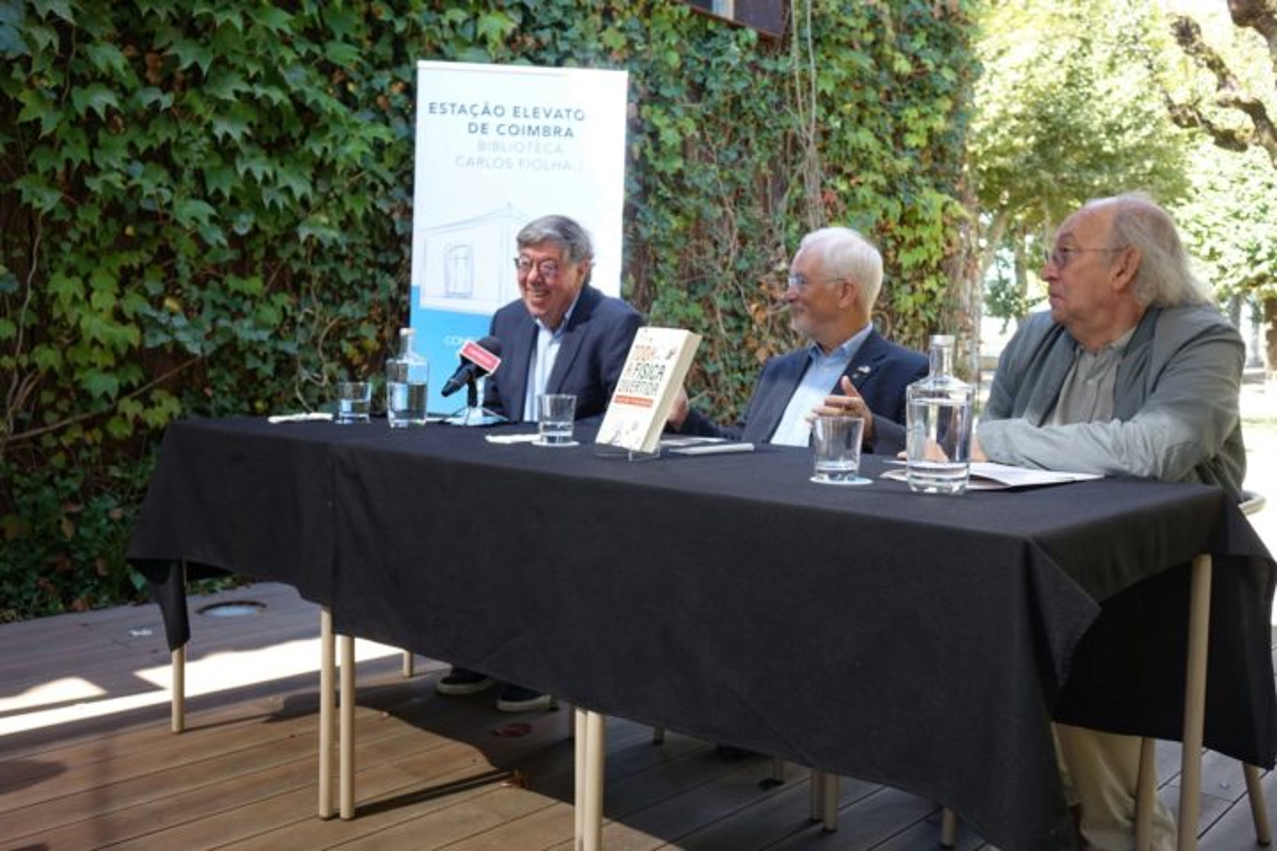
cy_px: 426
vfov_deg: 41.1
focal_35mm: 32
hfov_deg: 58.7
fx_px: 1135
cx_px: 638
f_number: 2.8
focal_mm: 11.8
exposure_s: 1/100
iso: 125
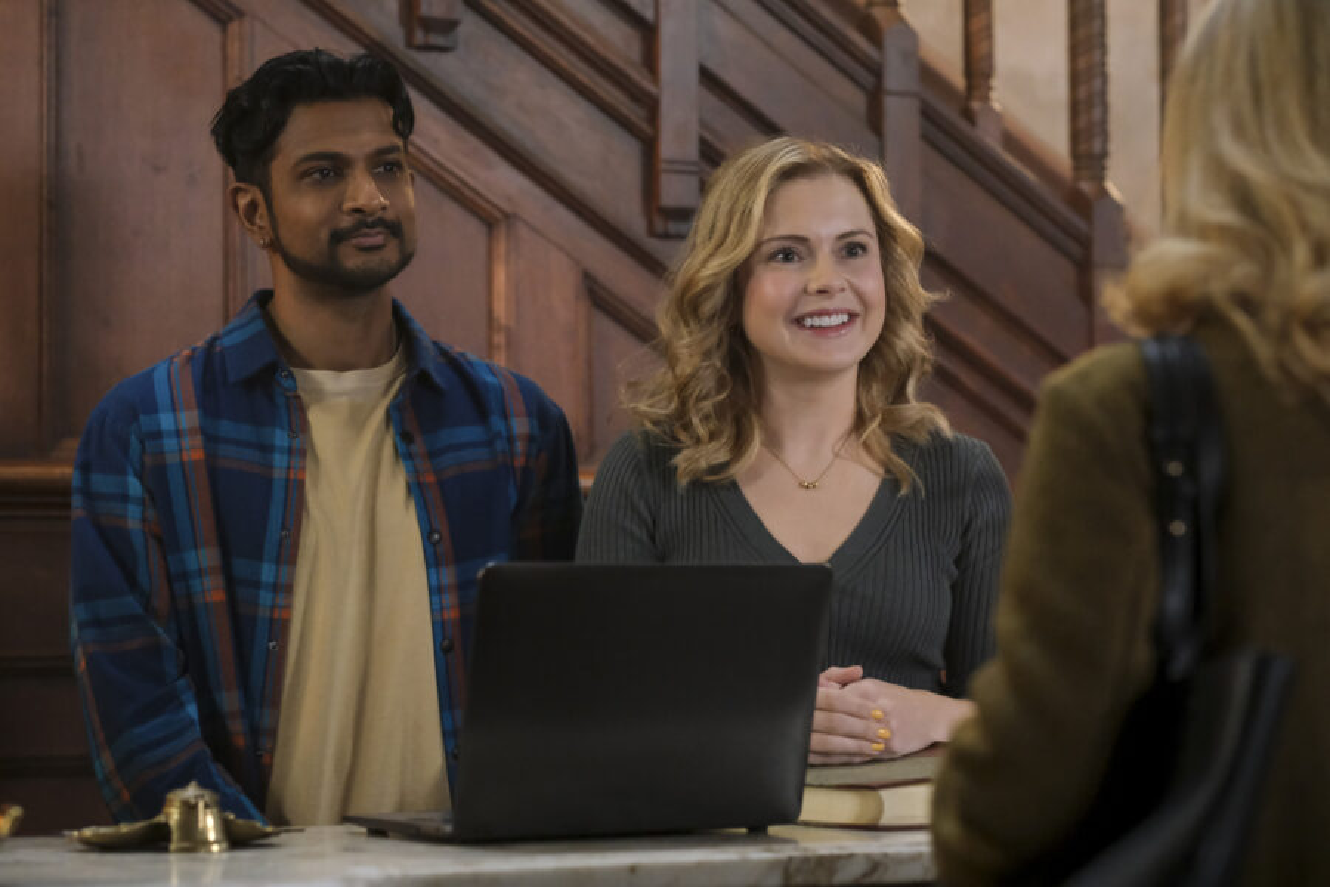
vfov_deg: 16.3
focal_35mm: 84
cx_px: 665
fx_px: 3103
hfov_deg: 24.2
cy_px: 444
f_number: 2.5
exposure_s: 1/125
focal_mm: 56
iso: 6400
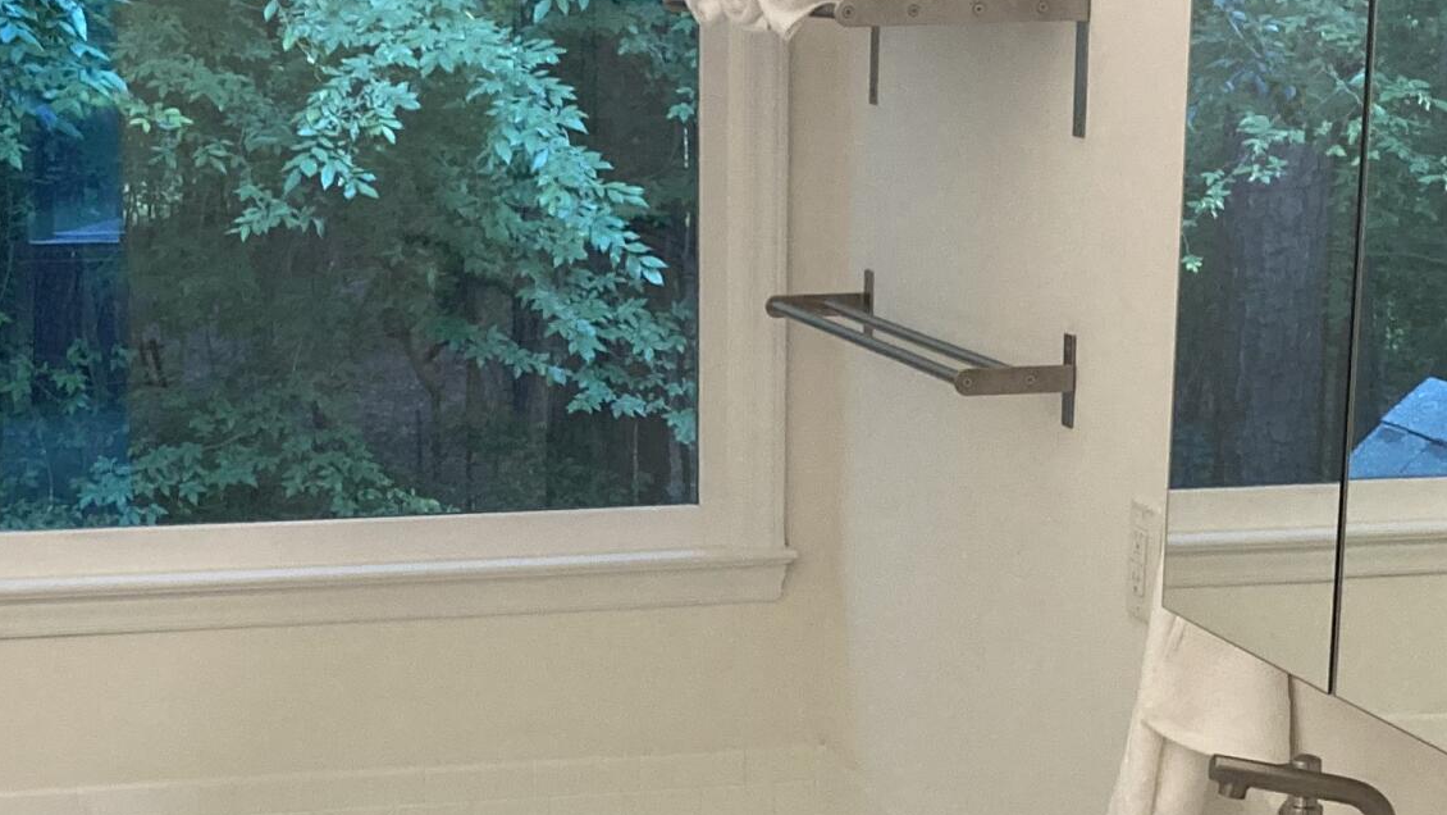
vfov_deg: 14.7
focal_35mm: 81
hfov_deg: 26.2
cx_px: 625
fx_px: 3108
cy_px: 756
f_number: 1.8
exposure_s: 1/60
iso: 160
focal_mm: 3.99
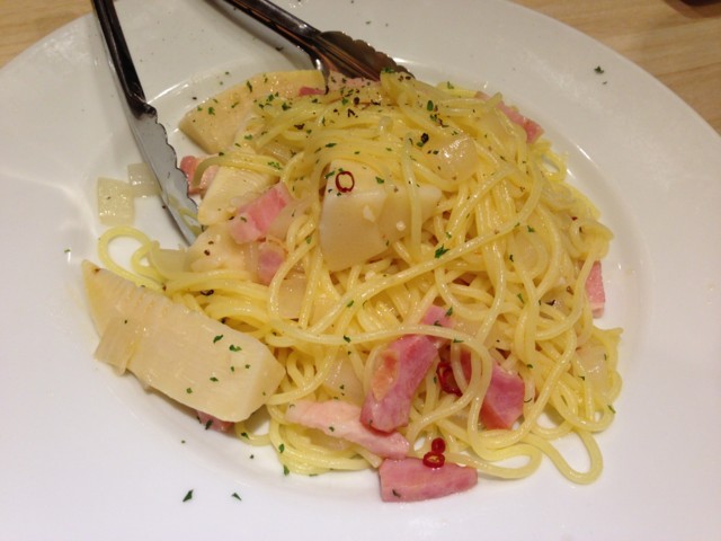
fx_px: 687
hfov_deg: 55.4
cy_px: 270
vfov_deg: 42.9
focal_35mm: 33
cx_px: 360
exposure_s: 1/20
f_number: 2.4
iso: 80
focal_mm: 4.13
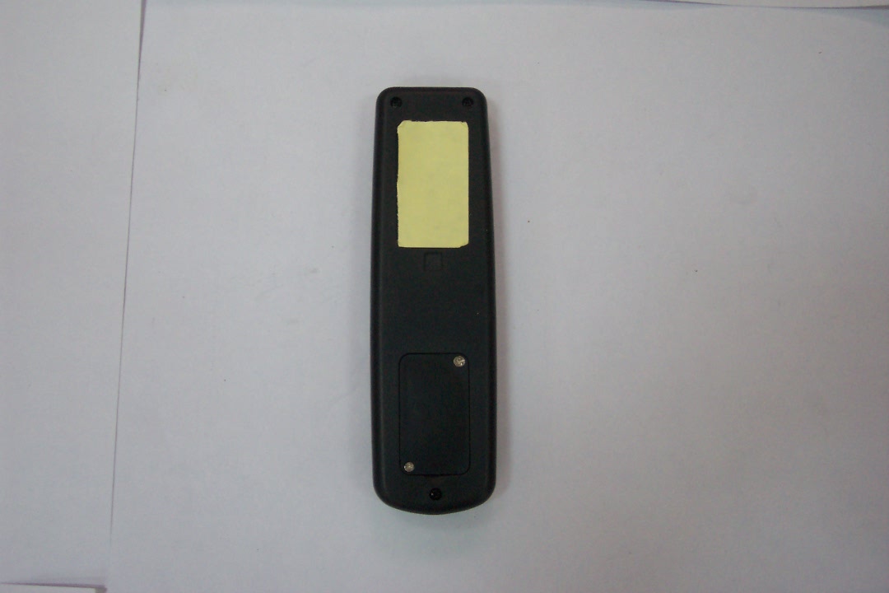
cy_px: 296
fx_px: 938
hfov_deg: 50.7
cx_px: 444
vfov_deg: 35.1
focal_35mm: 38
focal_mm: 8
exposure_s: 1/30
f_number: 2.8
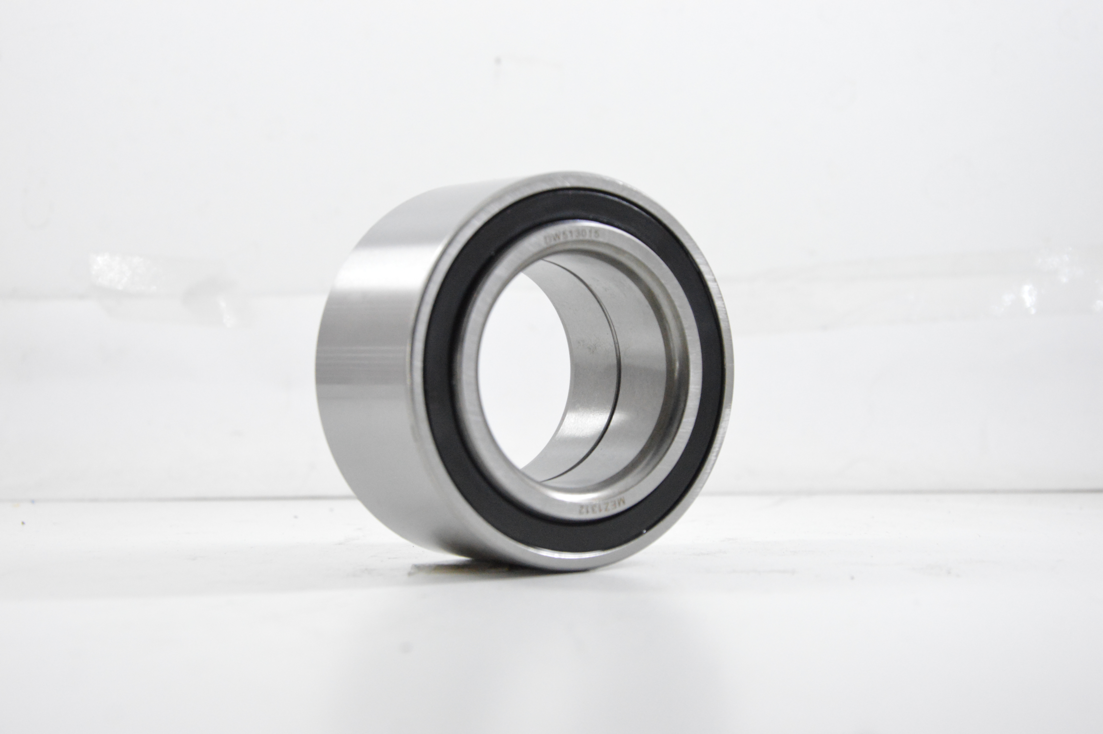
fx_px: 2296
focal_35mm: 75
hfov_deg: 27.0
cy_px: 367
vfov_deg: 18.1
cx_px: 552
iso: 3200
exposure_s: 1/100
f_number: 7.1
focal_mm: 50
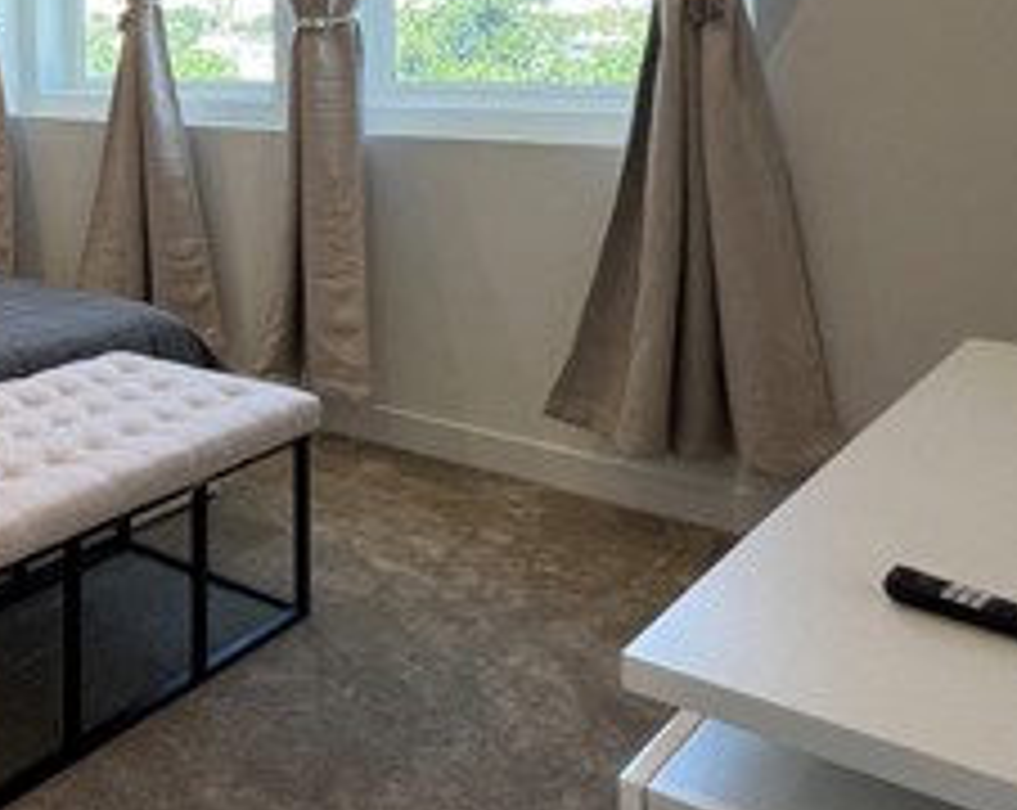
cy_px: 72
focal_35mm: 36
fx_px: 1082
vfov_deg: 38.1
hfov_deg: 33.6
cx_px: -356
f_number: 1.8
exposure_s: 1/120
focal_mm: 1.57
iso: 100
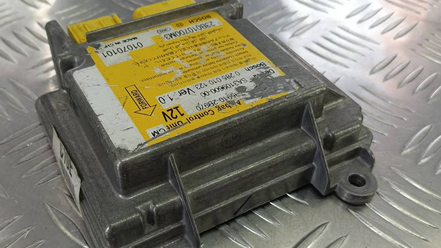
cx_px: 187
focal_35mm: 36
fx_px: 421
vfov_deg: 32.8
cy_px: 144
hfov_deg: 55.1
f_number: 1.6
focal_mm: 4.11
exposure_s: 1/100
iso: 114
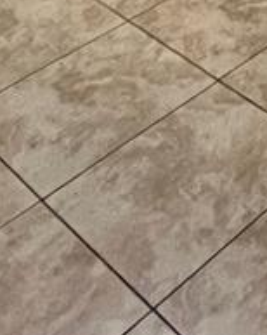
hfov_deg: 15.4
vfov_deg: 16.1
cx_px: 541
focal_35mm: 79
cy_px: -403
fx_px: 782
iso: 320
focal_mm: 1.57
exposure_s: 1/60
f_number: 1.8
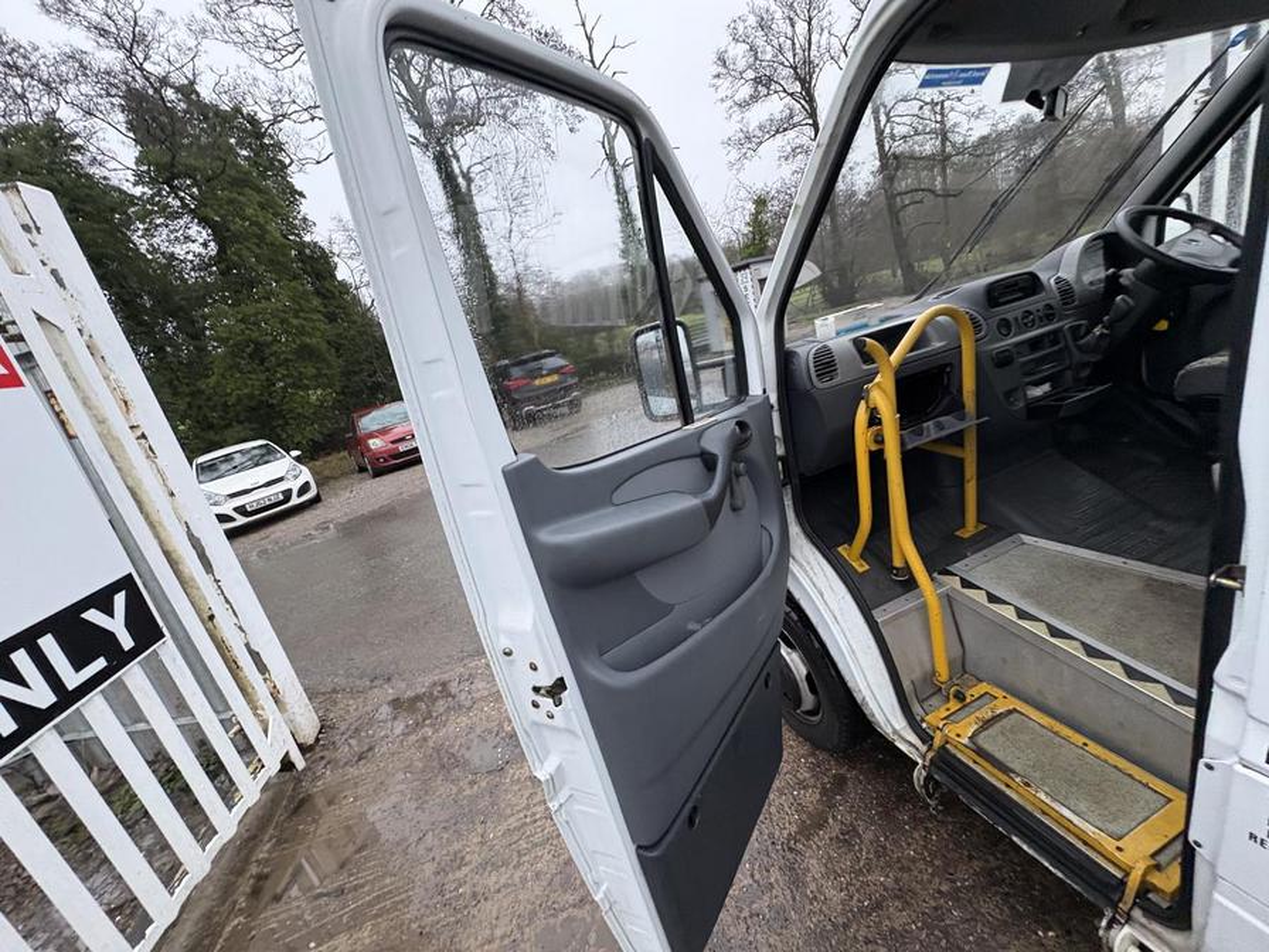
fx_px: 513
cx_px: 634
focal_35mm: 14
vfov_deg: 85.7
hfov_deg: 102.1
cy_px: 476
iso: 400
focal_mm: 2.22
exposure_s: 1/60
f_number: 2.2
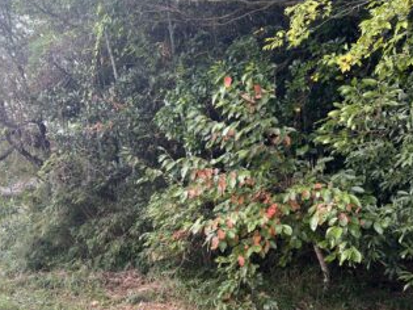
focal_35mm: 33
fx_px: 394
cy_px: 169
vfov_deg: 42.9
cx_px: 165
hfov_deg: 55.0
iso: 40
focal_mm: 5.7
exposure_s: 1/151
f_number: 1.5
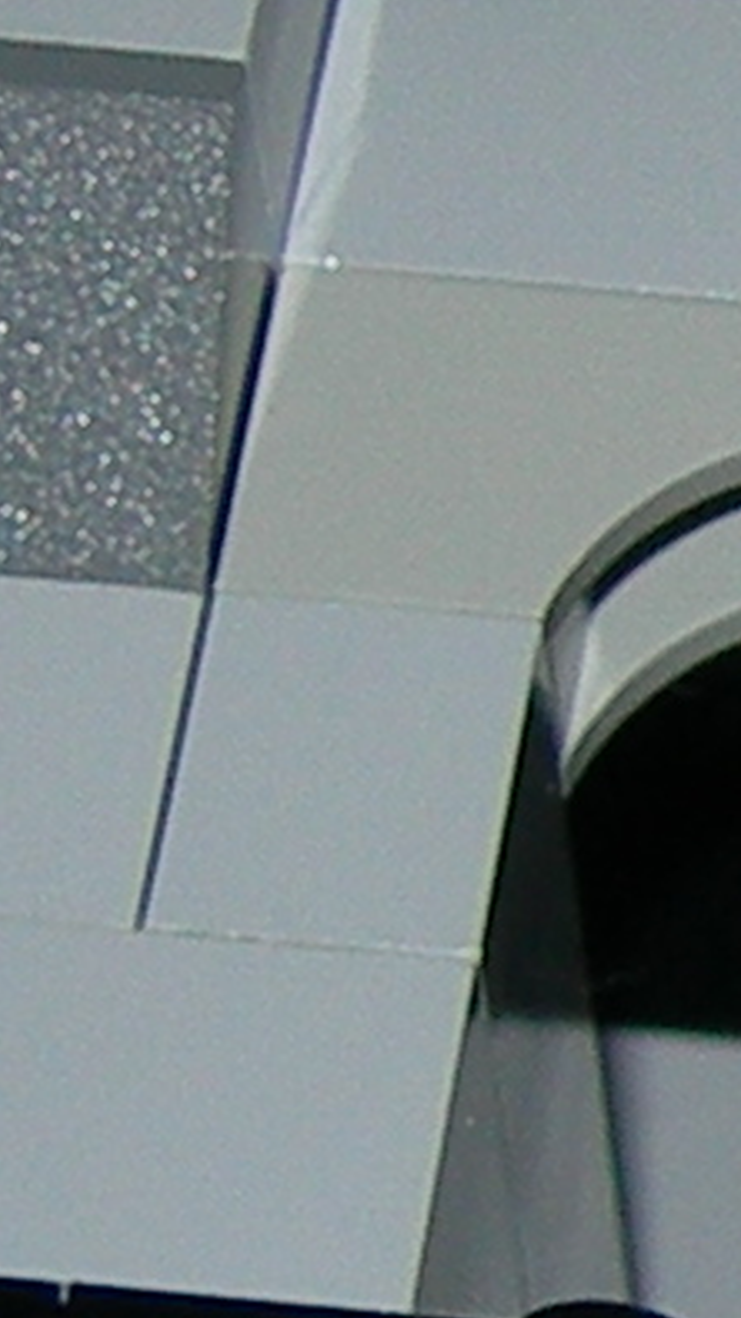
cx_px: 2186
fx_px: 11255
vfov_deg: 6.7
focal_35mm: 322
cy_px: 1241
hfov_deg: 3.7
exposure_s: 1/60.1
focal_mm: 7.8
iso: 50
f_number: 2.8
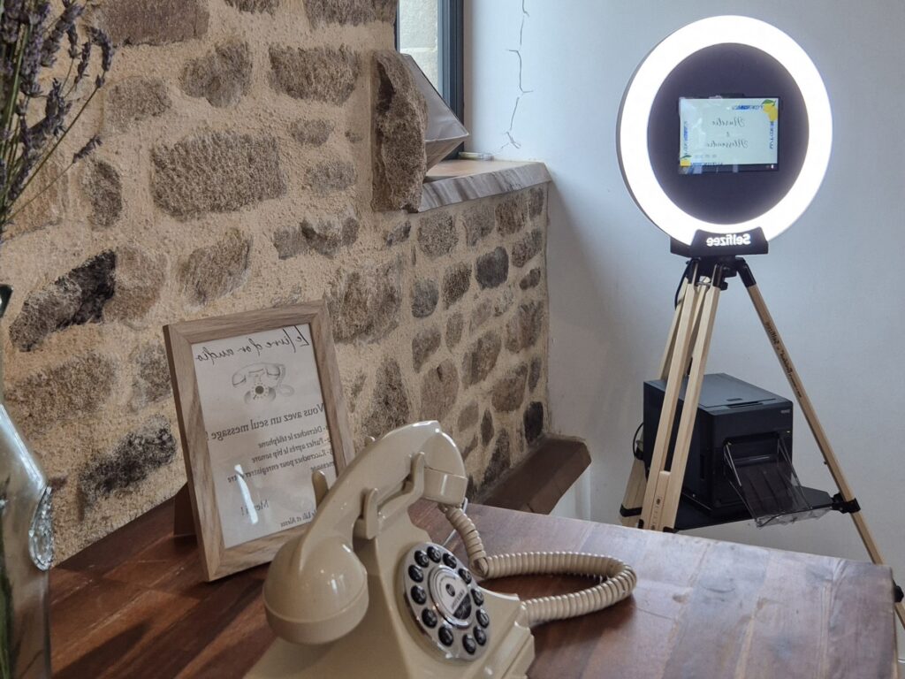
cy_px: 340
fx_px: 601
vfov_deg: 58.9
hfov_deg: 73.9
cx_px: 452
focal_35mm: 23
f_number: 1.8
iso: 160
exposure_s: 1/100
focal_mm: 5.4
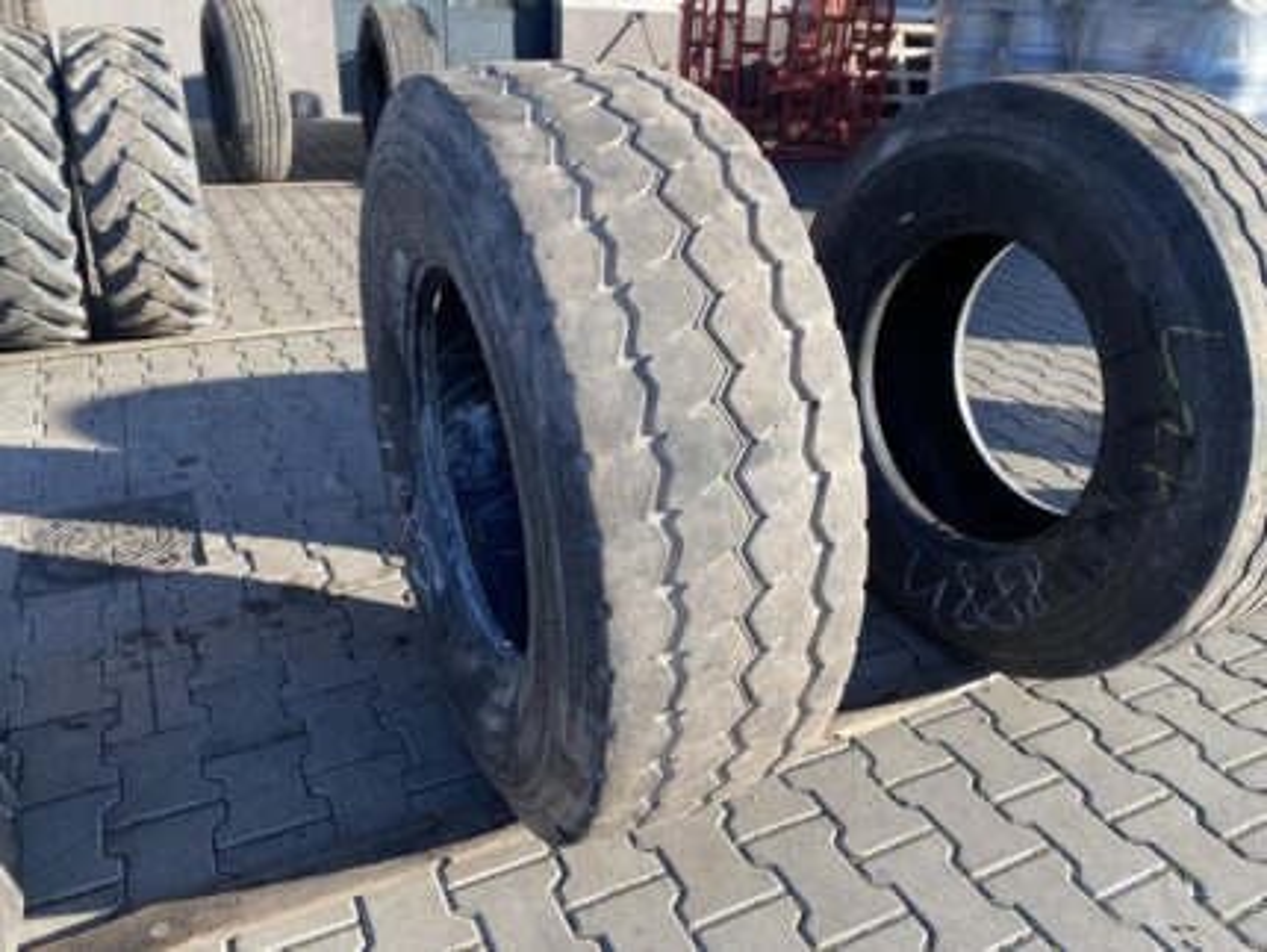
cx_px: 634
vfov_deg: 53.1
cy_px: 476
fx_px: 952
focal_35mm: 26
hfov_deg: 67.3
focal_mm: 4.25
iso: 32
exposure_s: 1/554
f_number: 1.8
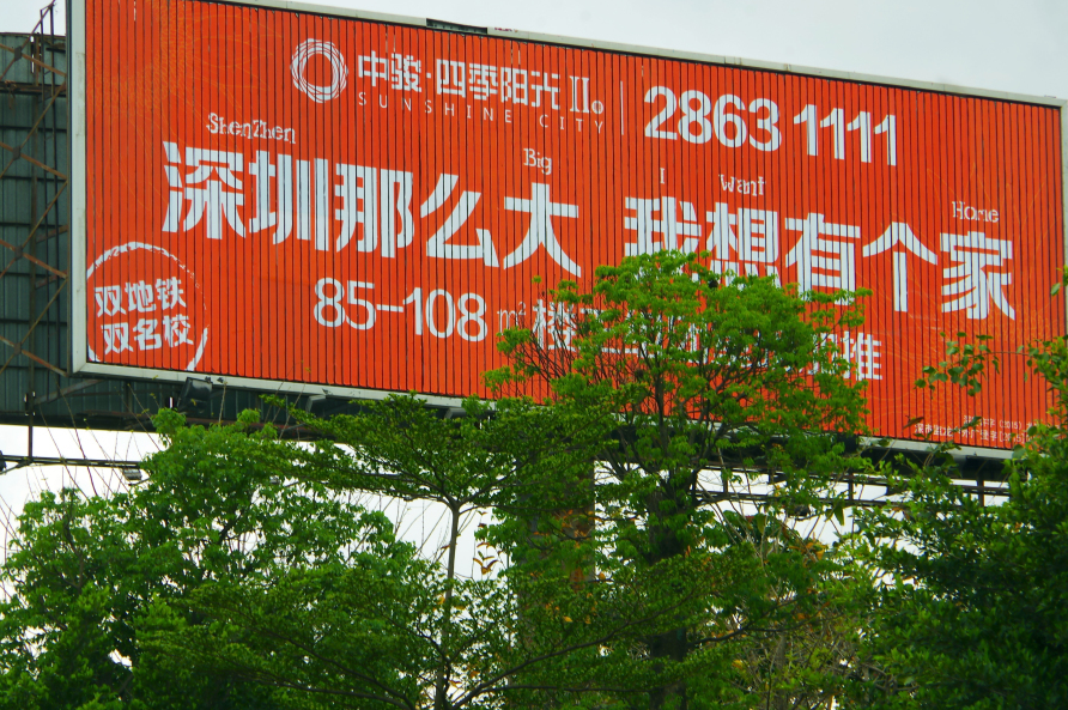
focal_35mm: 232
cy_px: 355
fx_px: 6876
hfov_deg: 8.9
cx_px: 509
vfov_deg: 5.9
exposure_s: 1/50
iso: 100
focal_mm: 135
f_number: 16
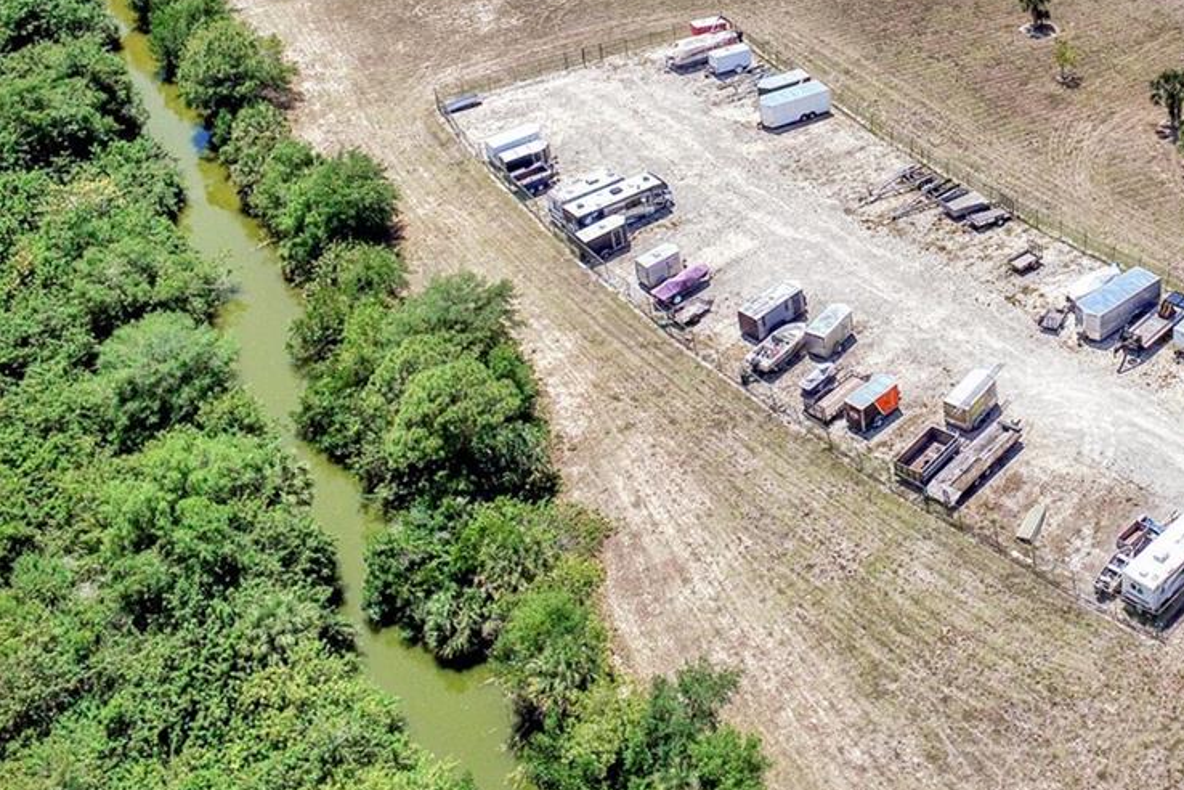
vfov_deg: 24.5
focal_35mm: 52
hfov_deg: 35.8
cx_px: 1077
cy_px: -39
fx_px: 1710
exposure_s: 1/800
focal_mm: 8.8
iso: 100
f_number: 5.6
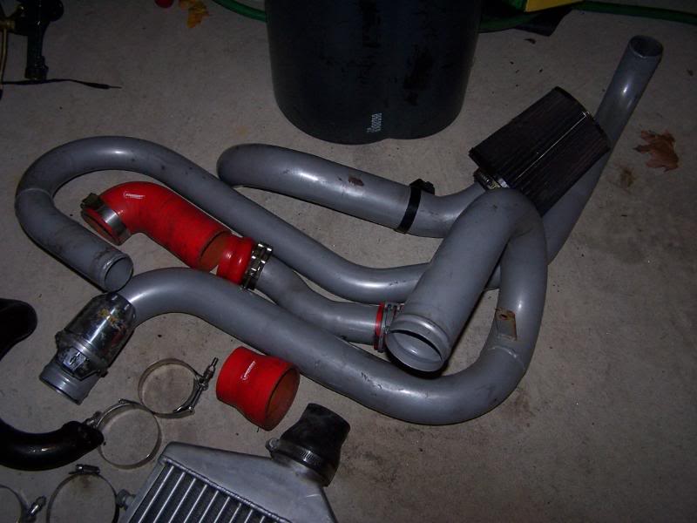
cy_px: 262
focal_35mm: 38
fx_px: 765
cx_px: 348
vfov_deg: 37.7
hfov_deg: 49.0
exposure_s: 1/60
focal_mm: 6.3
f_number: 2.8
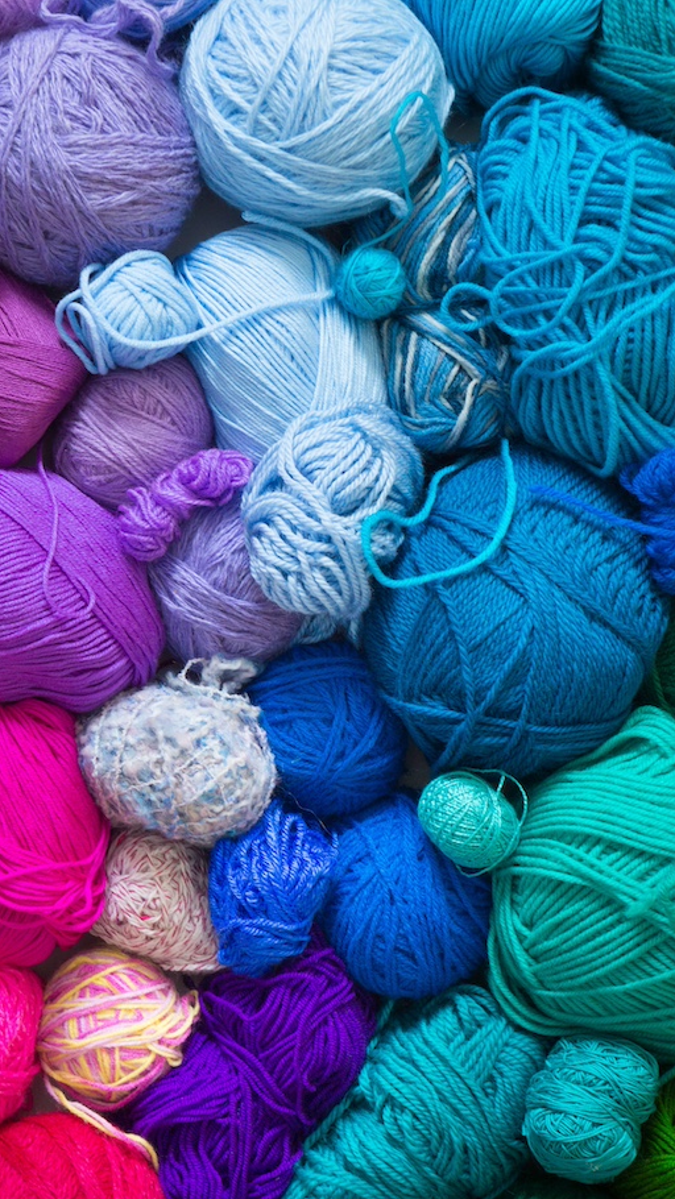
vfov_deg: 26.8
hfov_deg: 15.1
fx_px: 2513
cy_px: 594
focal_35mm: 79
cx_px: 74
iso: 200
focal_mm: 33
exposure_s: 1/25
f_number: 5.6
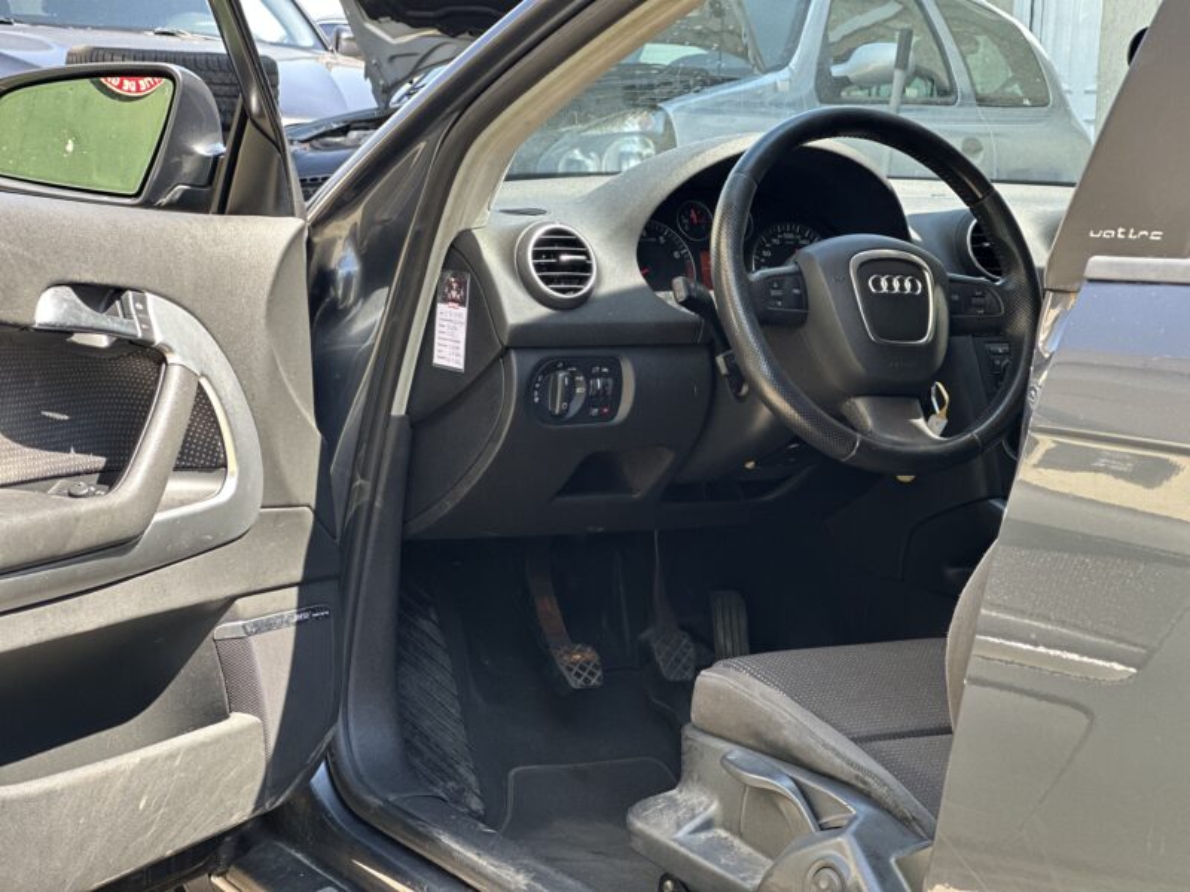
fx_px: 2647
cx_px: 595
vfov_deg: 19.1
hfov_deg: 25.3
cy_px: 446
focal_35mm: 77
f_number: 2.8
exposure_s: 1/121
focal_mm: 9
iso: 80
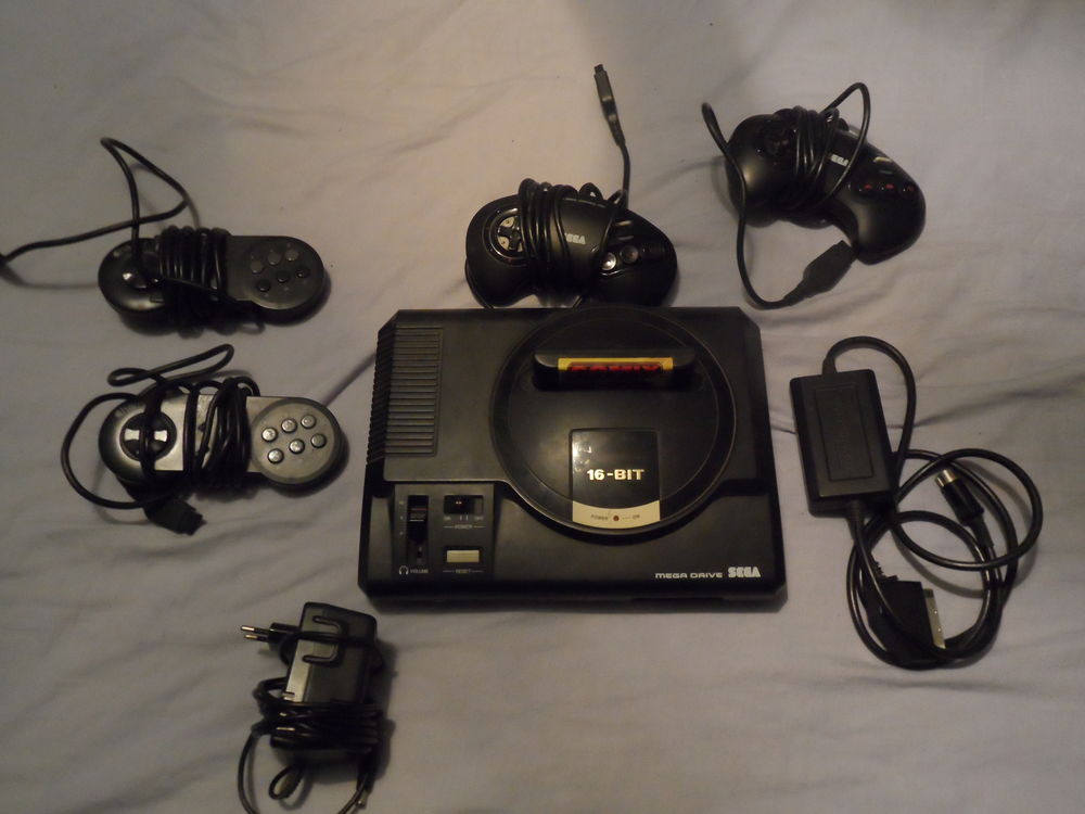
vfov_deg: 49.7
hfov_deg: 63.4
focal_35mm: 28
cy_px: 407
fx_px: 878
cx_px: 542
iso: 400
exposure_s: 1/4
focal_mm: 4.9
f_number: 3.1
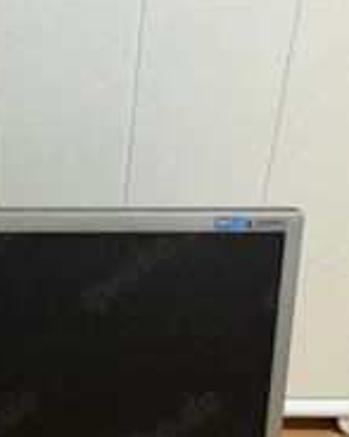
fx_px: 1318
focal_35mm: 102
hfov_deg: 14.9
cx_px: 19
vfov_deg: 18.2
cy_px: 468
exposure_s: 1/28
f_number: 1.78
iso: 800
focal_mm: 6.76
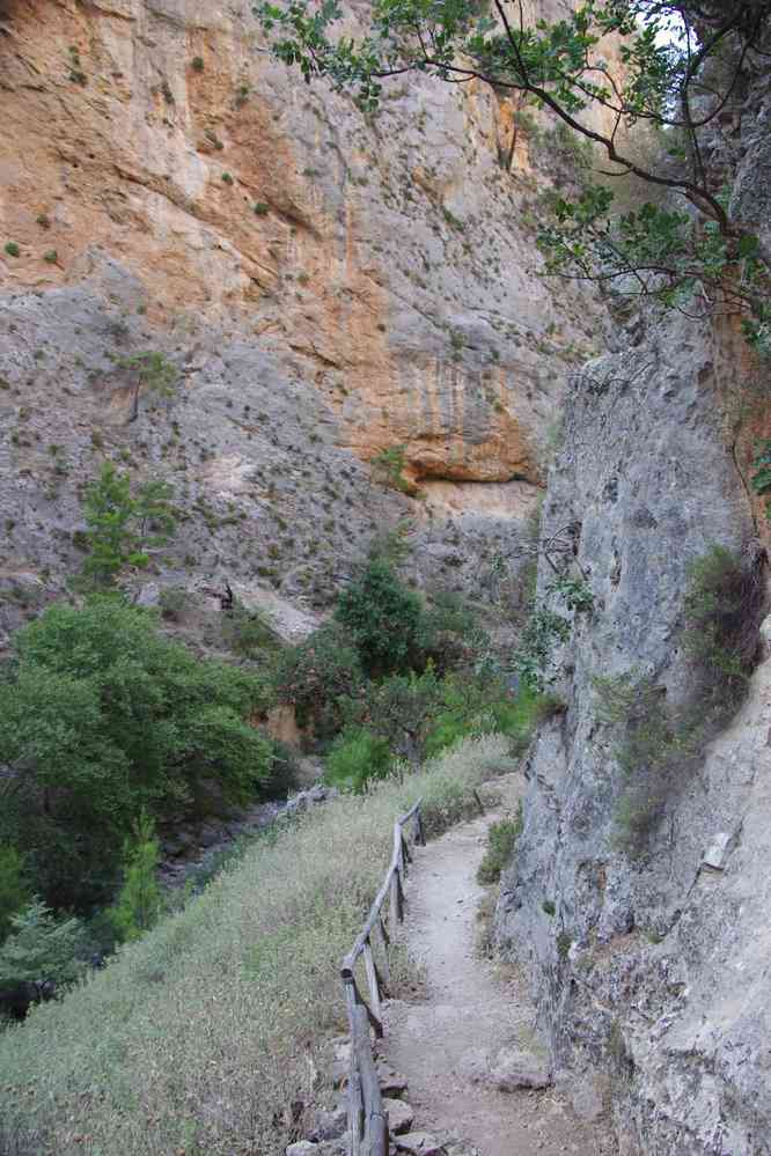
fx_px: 996
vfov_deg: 60.3
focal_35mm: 31
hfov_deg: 42.3
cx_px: 386
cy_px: 578
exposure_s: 1/50
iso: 800
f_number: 5.6
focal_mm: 20.6
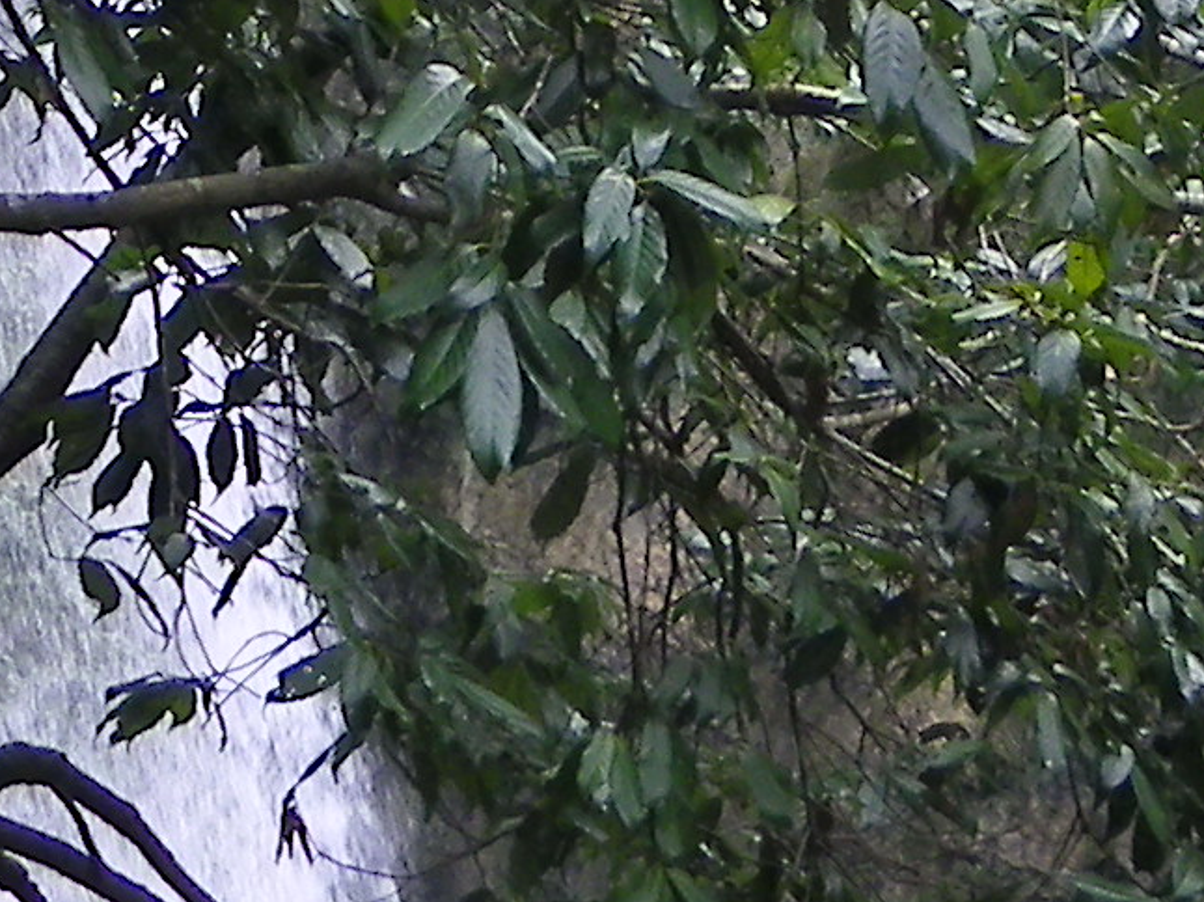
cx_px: 693
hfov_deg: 12.3
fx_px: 5598
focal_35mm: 161
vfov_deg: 8.7
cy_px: -967
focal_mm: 4.6
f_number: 2.8
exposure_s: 1/125
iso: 64
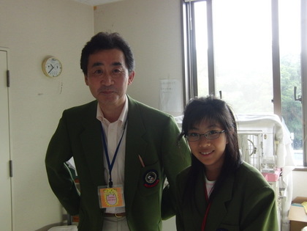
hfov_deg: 52.6
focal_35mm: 35
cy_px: 116
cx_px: 154
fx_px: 310
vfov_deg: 40.7
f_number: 3.6
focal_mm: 6.1
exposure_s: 1/30
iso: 400
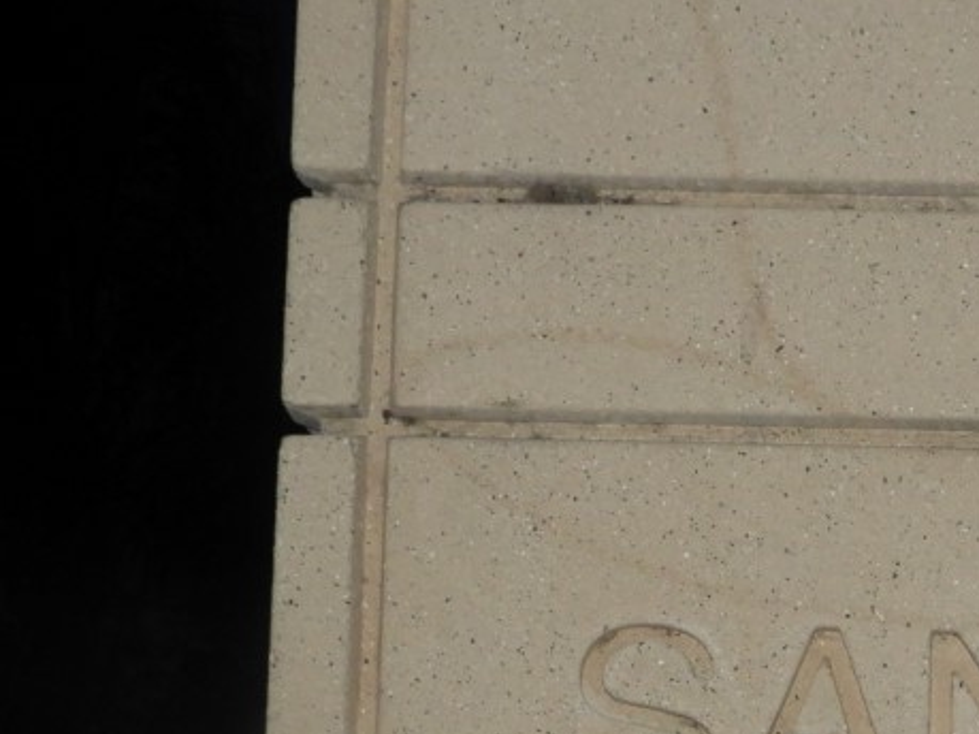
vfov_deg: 9.3
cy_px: 843
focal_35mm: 157
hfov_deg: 12.3
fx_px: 4439
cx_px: 1229
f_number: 4
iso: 200
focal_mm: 9
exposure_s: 1/30
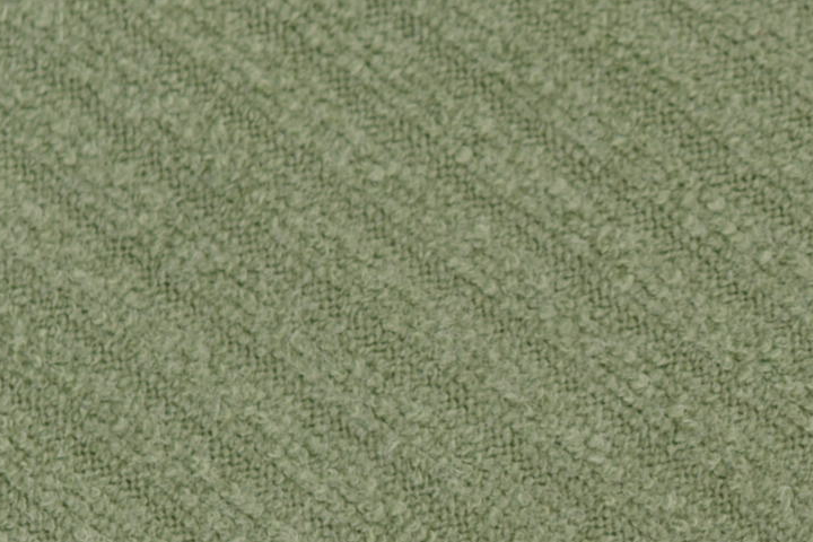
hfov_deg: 9.7
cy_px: 301
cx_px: 948
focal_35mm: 209
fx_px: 4720
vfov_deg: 6.6
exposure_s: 1/250
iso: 100
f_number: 3.5
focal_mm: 50
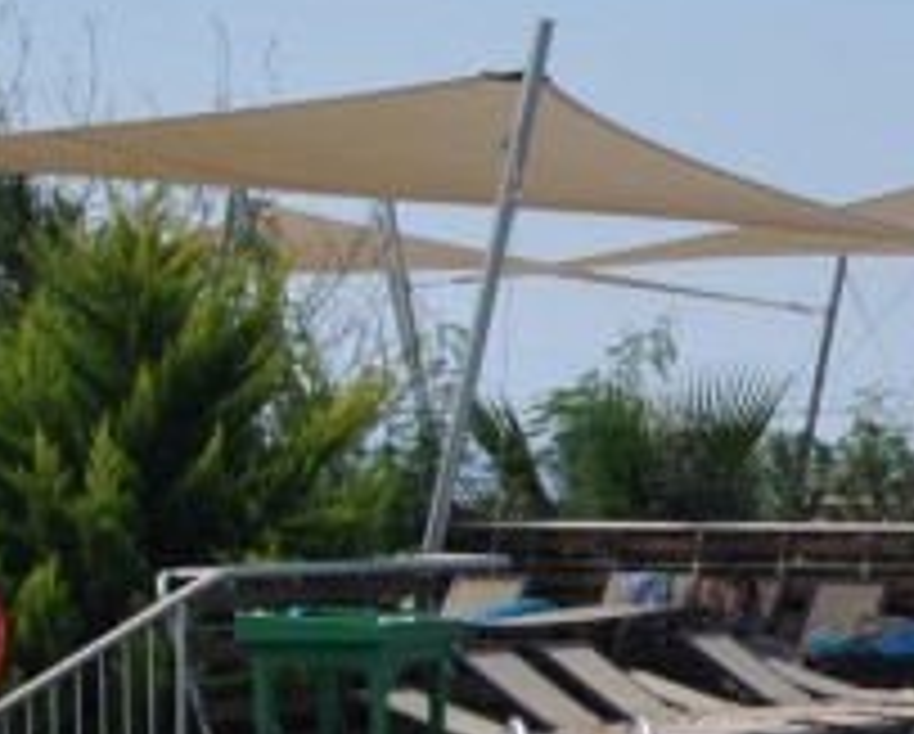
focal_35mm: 191
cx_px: 1880
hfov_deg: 9.4
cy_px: 833
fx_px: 5174
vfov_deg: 8.0
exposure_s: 1/250
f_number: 8
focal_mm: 24
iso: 100
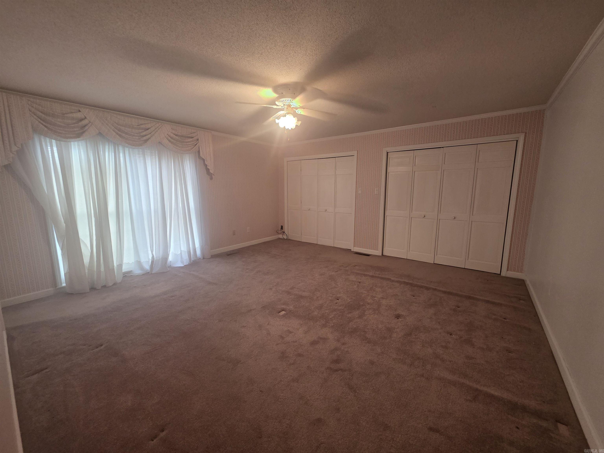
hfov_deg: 106.2
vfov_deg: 89.9
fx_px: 227
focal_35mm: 13
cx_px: 302
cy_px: 226
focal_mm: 2.2
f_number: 1.9
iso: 200
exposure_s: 1/60
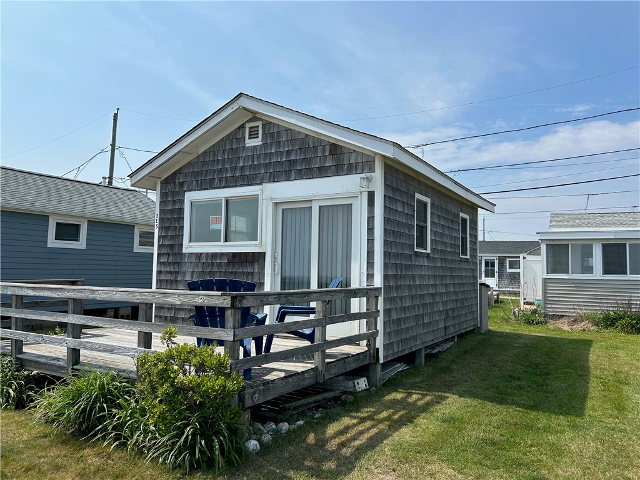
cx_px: 320
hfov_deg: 67.3
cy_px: 240
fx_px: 481
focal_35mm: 26
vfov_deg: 53.1
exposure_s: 1/5319
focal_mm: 5.7
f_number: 1.5
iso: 50
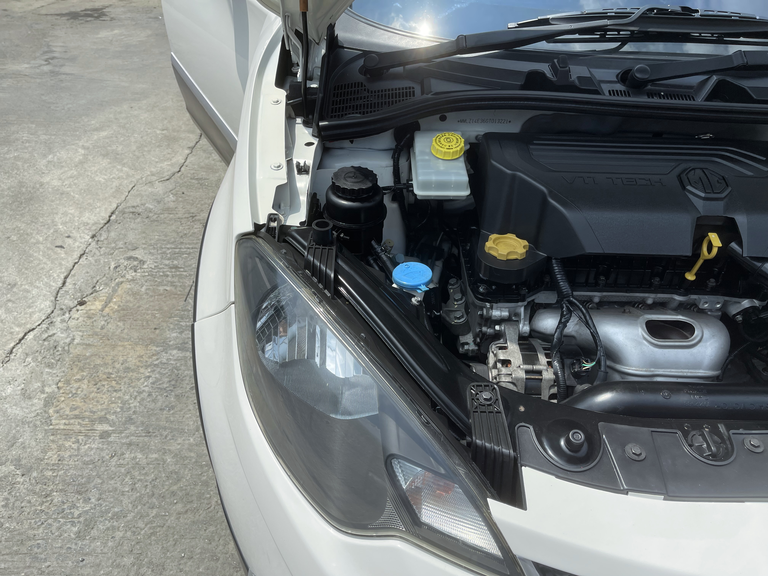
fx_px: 555
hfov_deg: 69.4
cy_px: 288
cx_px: 384
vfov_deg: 54.9
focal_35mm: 25
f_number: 1.6
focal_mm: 5.1
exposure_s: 1/3663
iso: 32
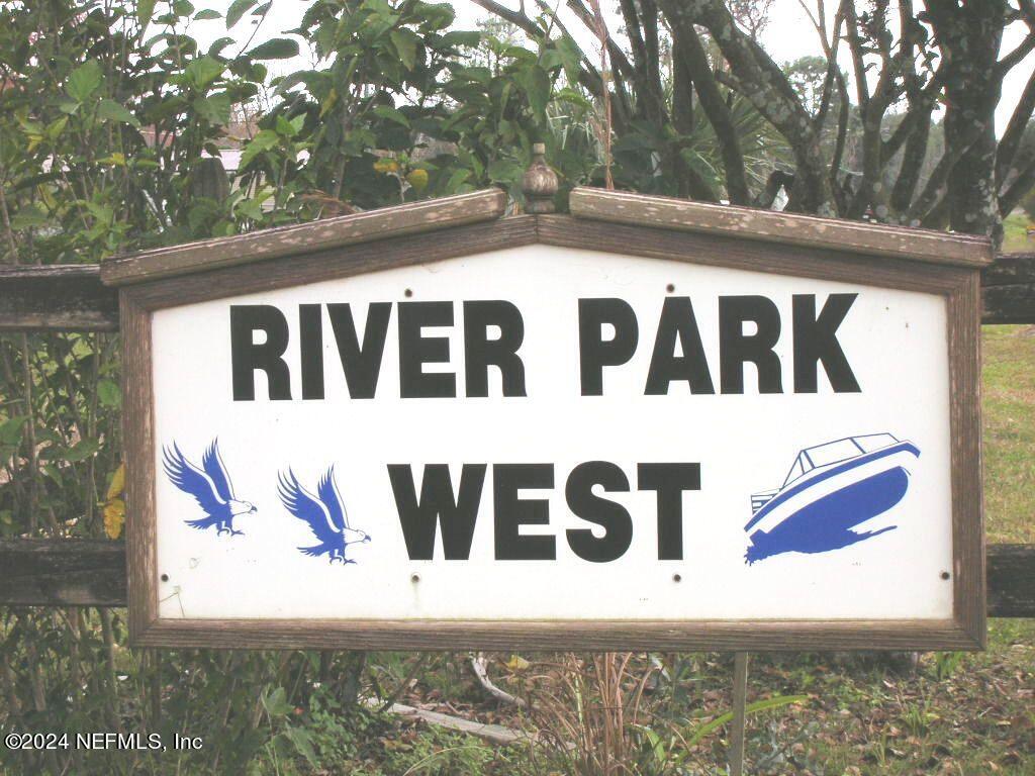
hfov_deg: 19.3
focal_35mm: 102
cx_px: 518
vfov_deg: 14.5
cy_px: 388
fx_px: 3050
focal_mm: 17.1
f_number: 8.2
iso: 50
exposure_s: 1/93.8
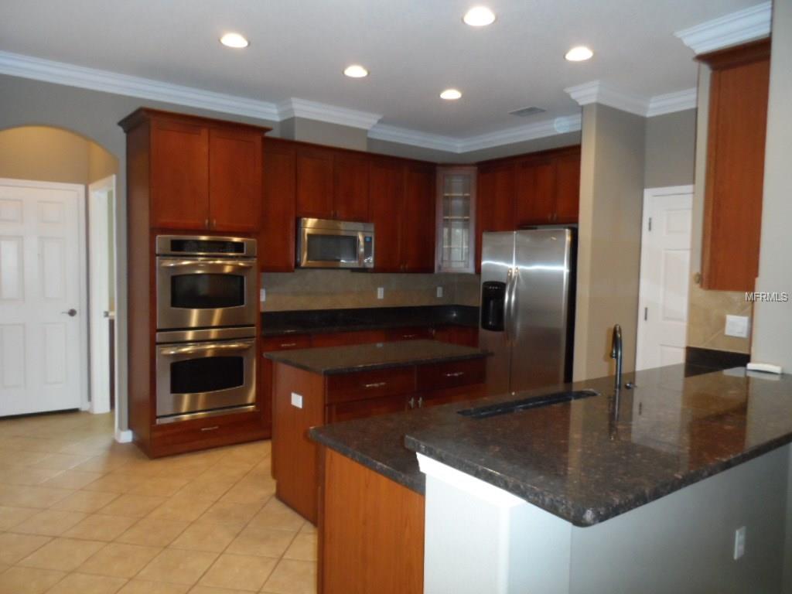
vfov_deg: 56.8
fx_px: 549
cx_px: 396
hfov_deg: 71.6
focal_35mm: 24
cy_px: 297
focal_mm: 4
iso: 400
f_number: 3.2
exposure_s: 1/30
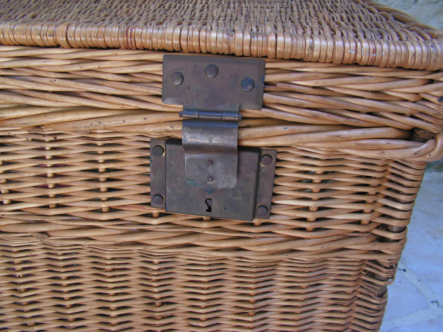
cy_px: 166
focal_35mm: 36
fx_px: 461
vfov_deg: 39.7
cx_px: 222
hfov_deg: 51.4
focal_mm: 6
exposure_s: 1/50
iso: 64
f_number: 3.2
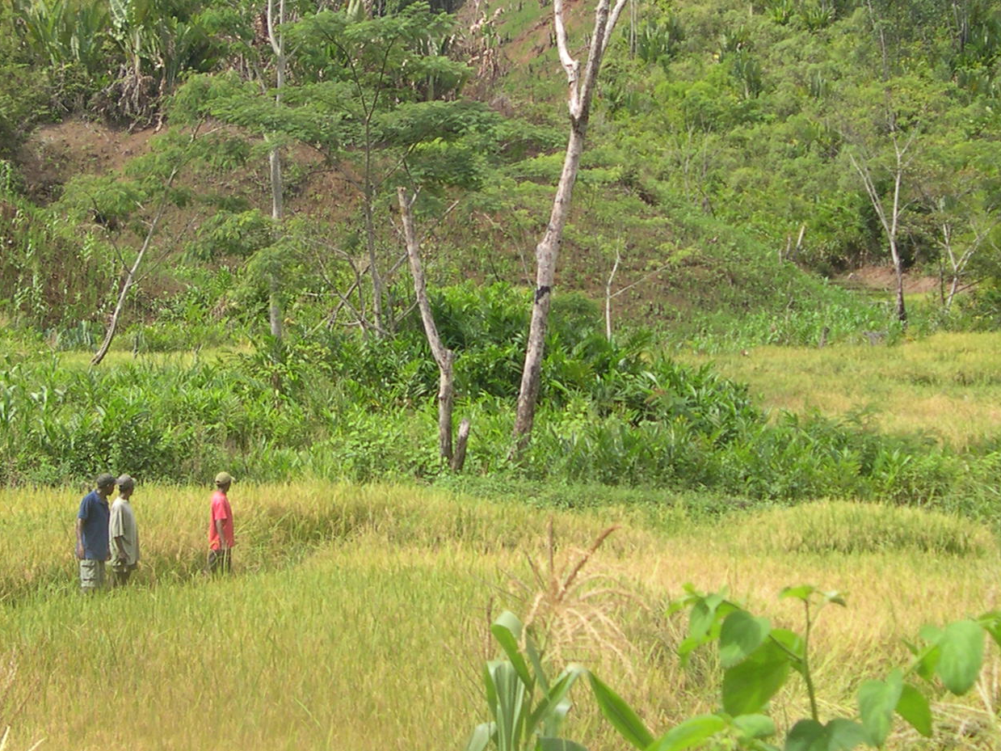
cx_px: 385
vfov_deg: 19.1
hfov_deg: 25.3
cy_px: 249
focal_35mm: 77
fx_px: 2226
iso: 100
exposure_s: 1/638
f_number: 2.9
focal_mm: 9
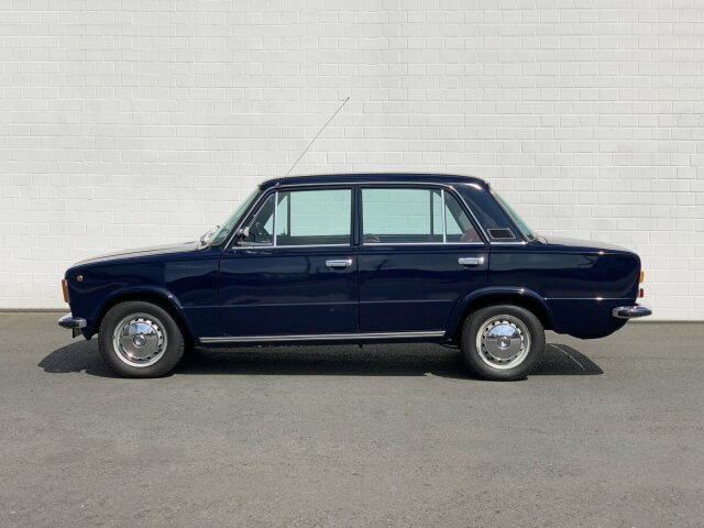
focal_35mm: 52
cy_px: 264
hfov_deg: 36.8
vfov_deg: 28.0
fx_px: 1058
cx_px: 352
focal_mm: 6
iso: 16
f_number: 2.4
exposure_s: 1/2179
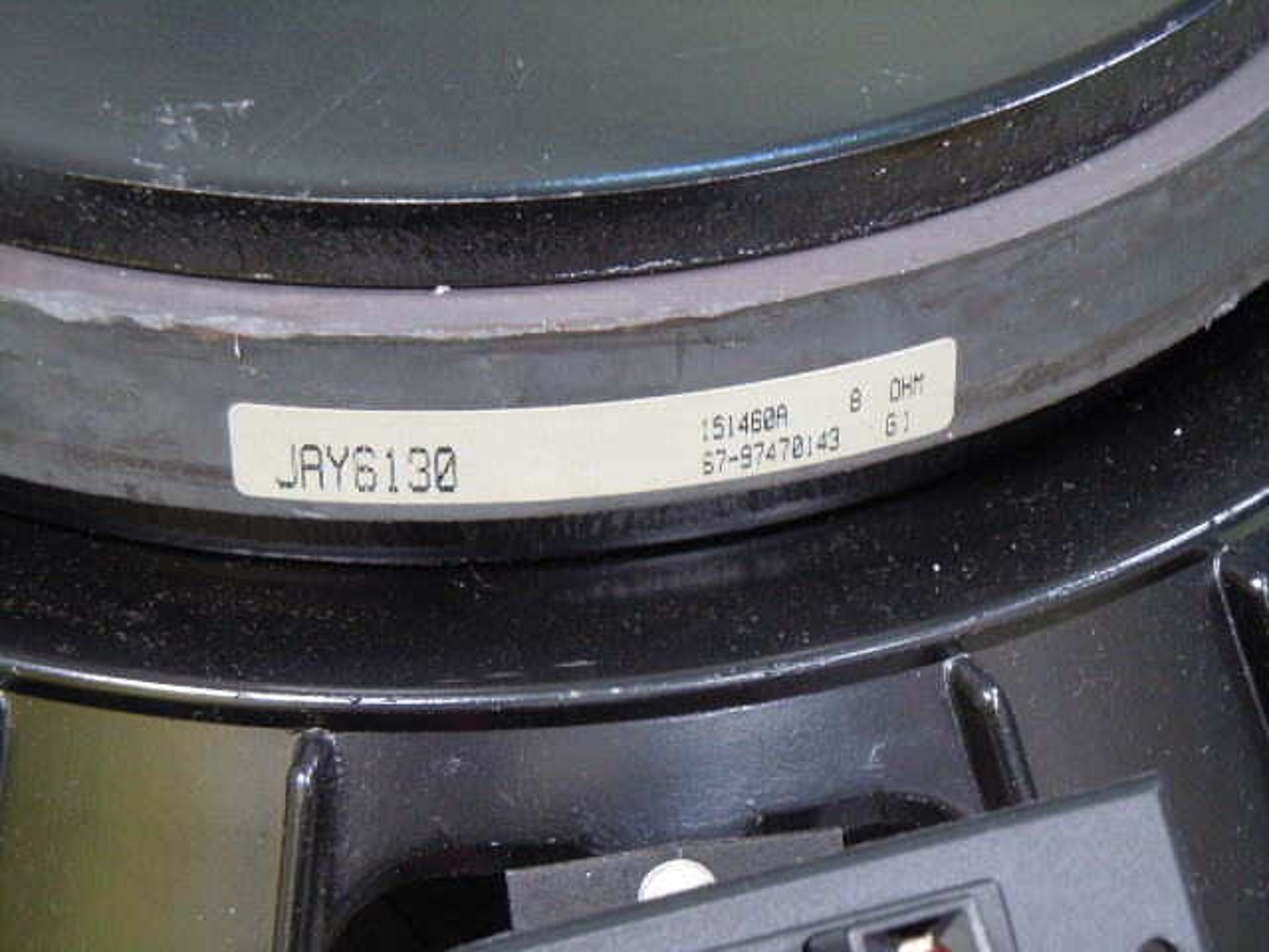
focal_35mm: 102
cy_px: 476
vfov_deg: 14.5
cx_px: 634
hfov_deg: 19.3
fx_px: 3739
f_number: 4.5
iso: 200
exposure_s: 1/2
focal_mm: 18.3
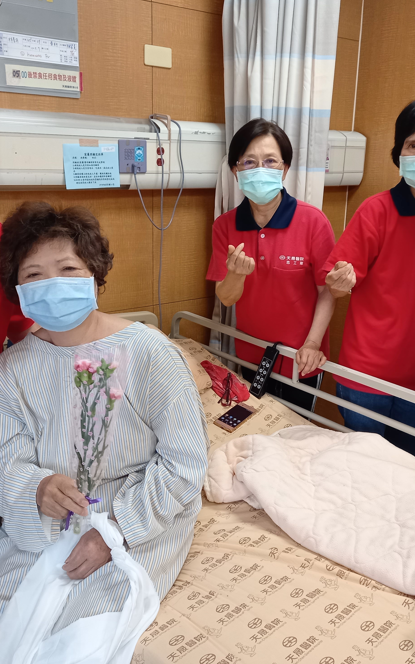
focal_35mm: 36
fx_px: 651
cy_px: 328
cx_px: 229
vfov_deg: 54.0
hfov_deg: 35.3
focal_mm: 4.6
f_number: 2
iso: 200
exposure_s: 1/59
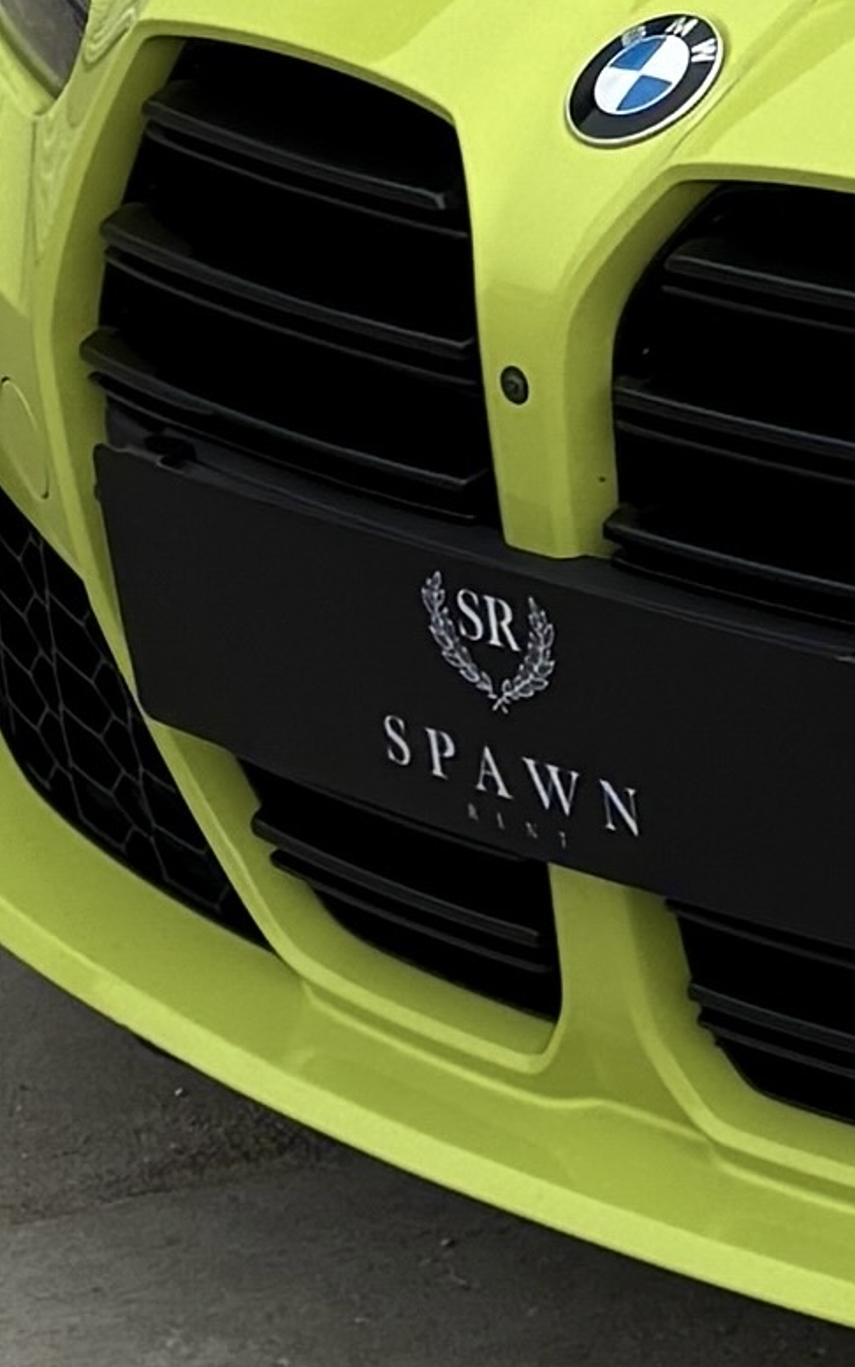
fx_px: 6968
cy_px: -852
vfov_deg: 10.7
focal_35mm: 187
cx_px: 2433
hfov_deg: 6.5
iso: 80
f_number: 1.78
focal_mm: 6.76
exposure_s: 1/2370
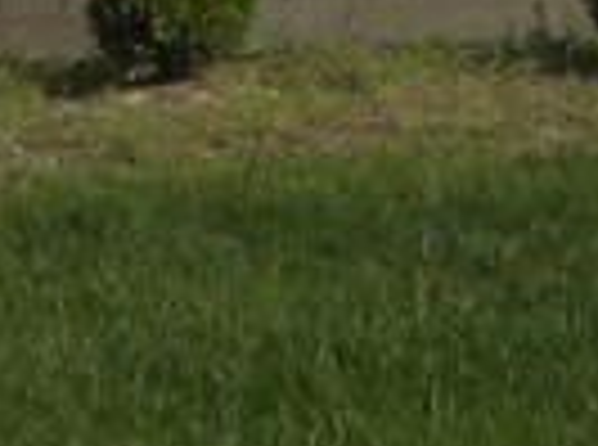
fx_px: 4393
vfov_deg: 5.7
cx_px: -9
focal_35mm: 255
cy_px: -203
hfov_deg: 7.7
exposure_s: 1/395
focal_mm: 5.9
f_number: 5.6
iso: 64
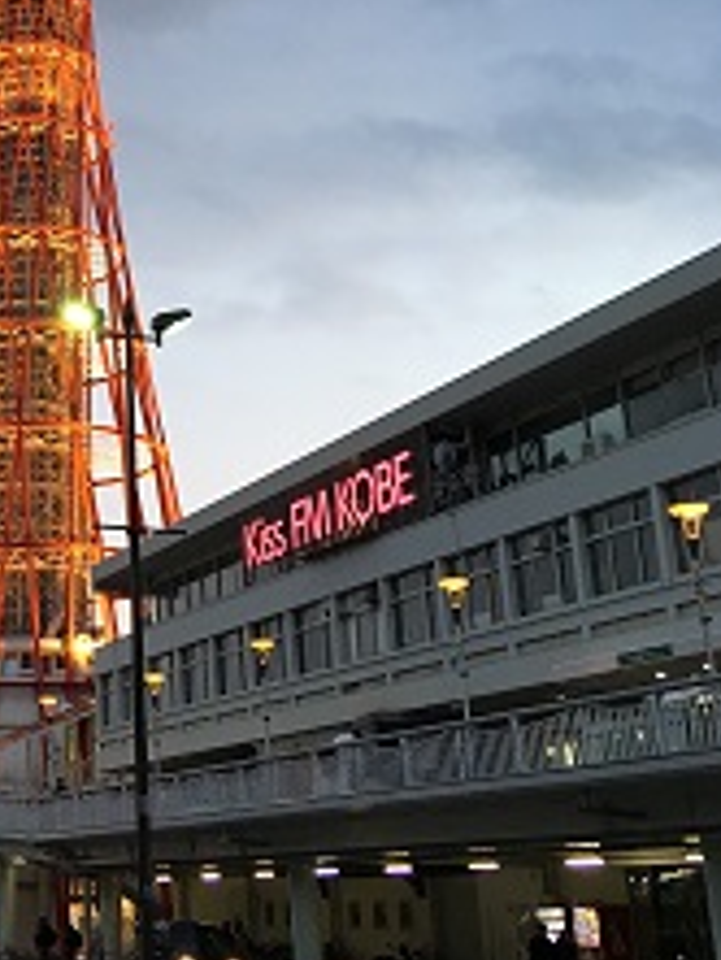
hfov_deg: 22.3
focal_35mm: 63
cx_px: -30
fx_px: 1748
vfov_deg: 29.9
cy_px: 182
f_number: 2.2
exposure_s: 1/30
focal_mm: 4.15
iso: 80
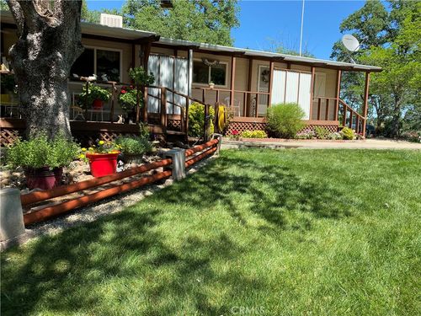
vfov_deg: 53.1
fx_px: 316
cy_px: 158
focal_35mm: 26
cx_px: 210
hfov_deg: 67.3
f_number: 1.8
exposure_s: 1/877
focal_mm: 4.25
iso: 32
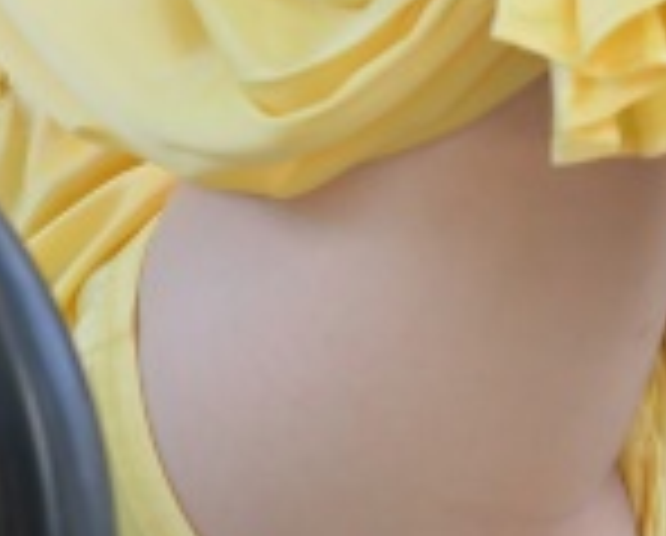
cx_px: 356
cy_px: -81
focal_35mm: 490
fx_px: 9678
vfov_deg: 3.2
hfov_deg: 3.9
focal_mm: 86
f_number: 4
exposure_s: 1/500
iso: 500
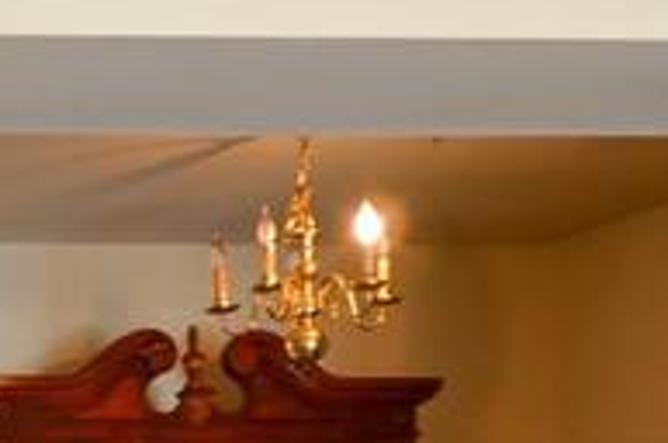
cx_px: -675
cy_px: 960
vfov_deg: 10.8
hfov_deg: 14.9
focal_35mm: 112
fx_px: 2075
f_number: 3.5
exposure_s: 1/13
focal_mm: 10
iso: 100
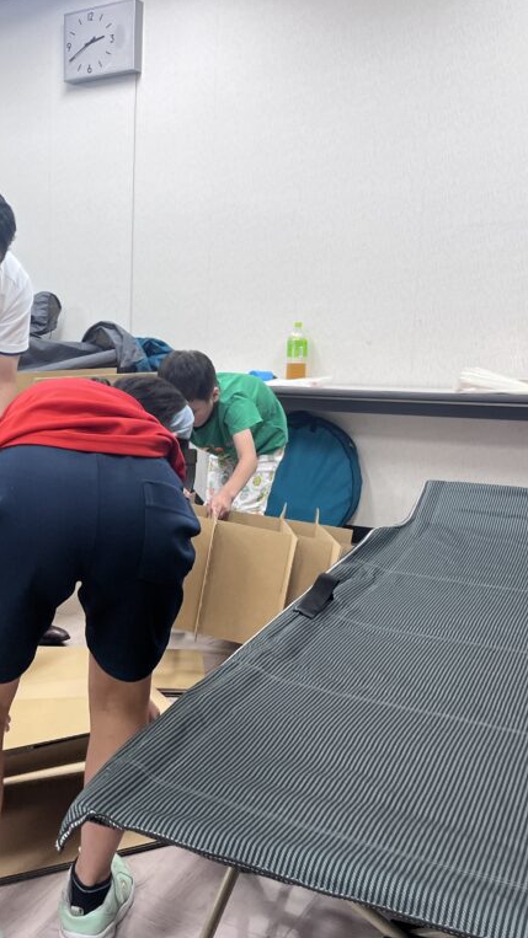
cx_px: 37
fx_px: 946
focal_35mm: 38
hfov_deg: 29.7
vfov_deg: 52.8
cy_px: 467
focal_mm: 5.1
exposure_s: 1/100
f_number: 1.6
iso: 100
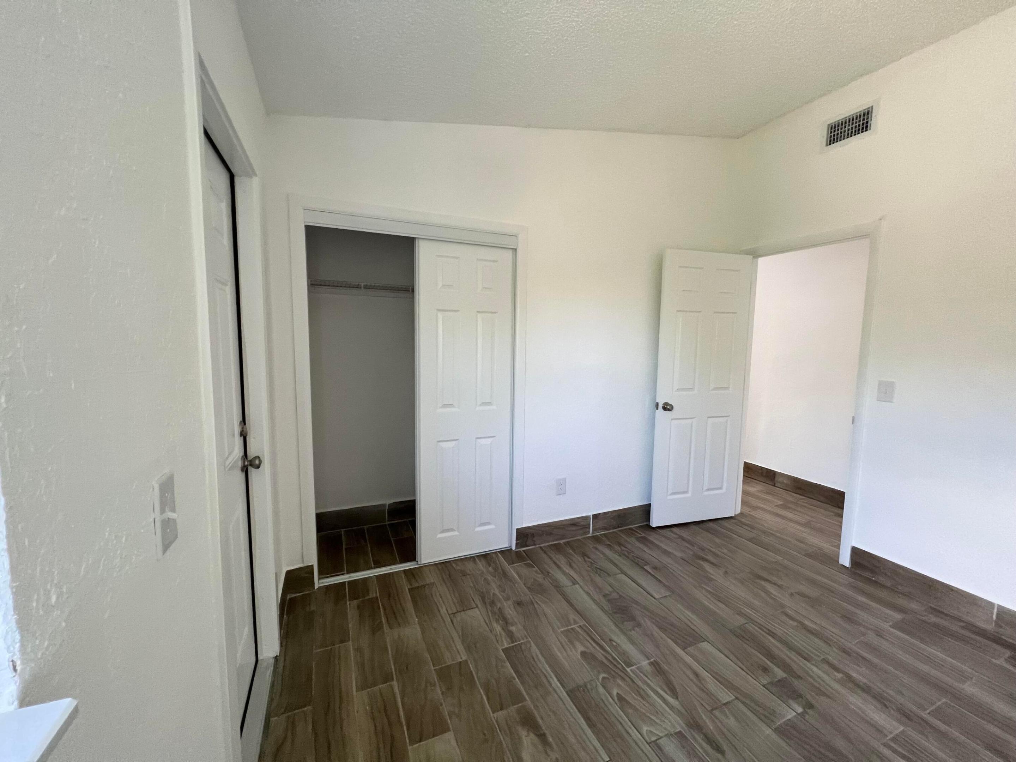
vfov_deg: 89.9
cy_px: 381
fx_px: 382
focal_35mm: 13
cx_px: 508
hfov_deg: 106.2
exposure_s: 1/99
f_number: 1.8
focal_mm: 1.57
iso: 200
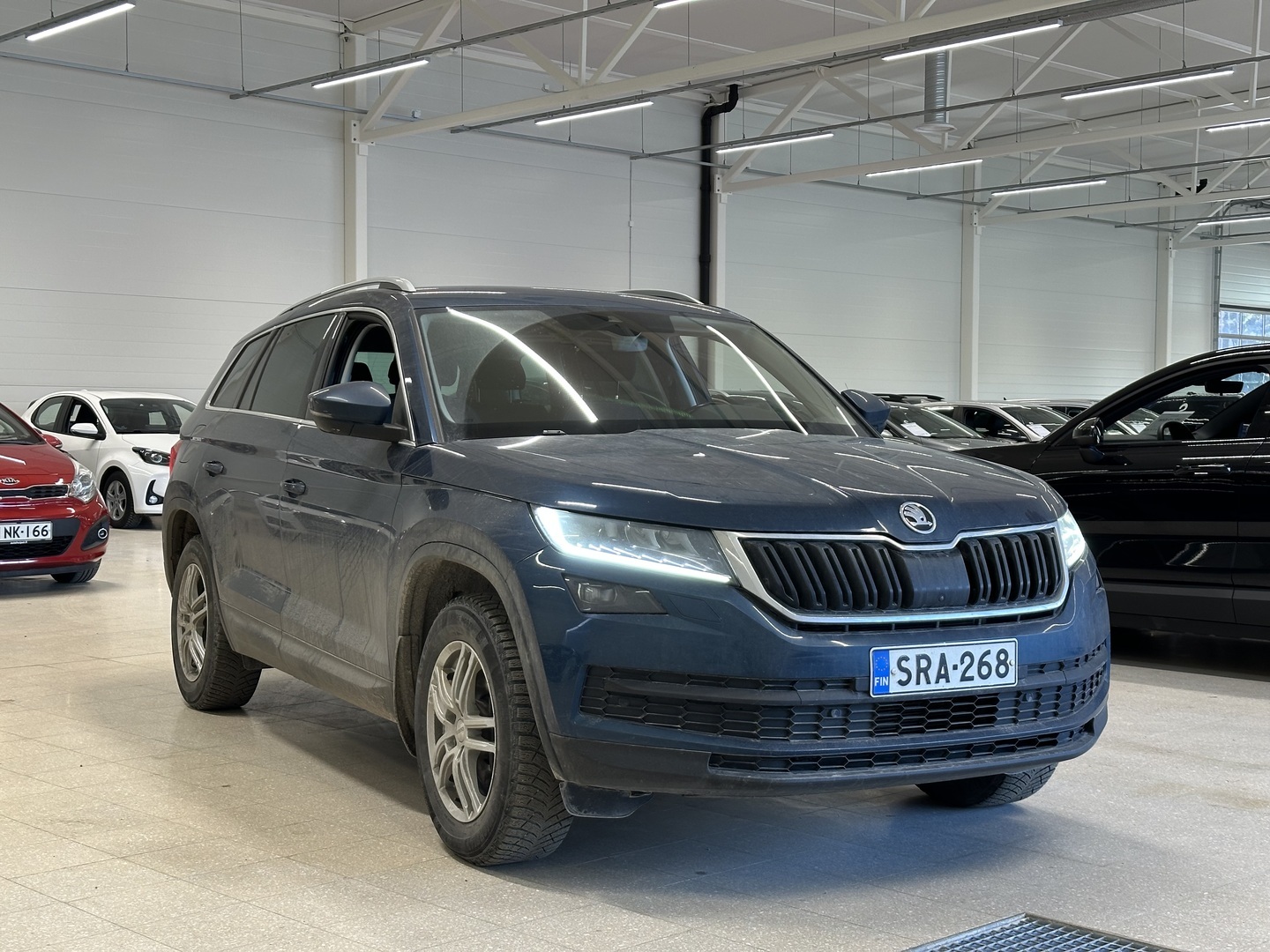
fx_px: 1761
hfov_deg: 39.7
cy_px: 476
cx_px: 635
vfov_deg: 30.3
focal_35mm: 48
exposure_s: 1/89
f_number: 1.78
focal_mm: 6.86
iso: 80
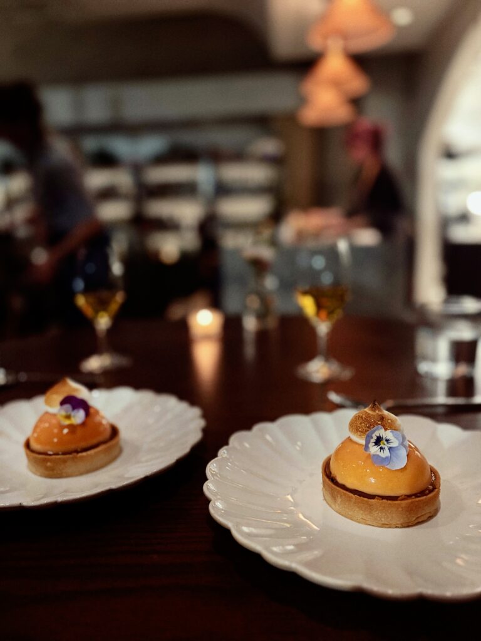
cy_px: 320
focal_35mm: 26
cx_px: 240
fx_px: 482
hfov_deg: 53.1
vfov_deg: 67.3
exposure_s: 1/30
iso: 500
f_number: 1.6
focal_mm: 5.96
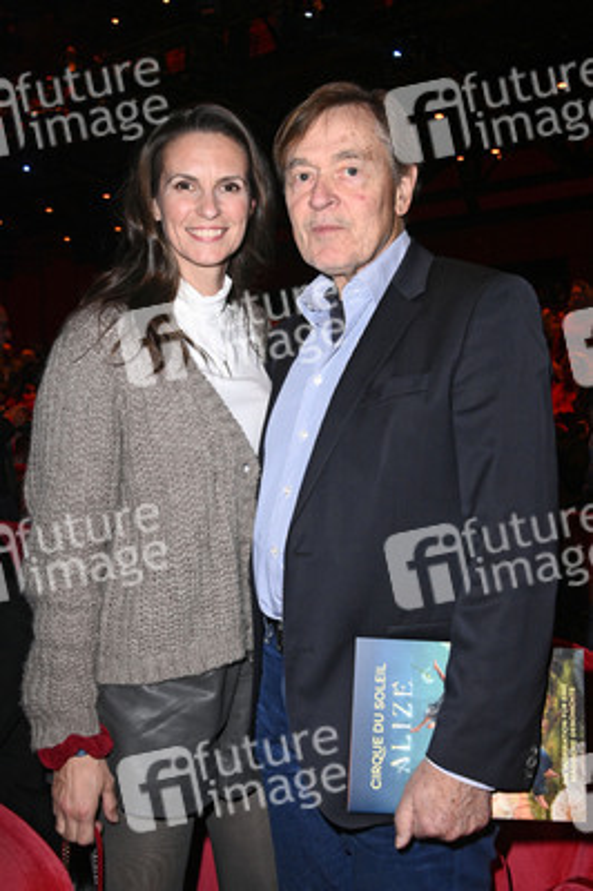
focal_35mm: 32
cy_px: 446
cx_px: 296
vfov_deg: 58.8
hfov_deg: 41.0
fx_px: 792
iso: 5000
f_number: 5.6
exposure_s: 1/100
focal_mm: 32
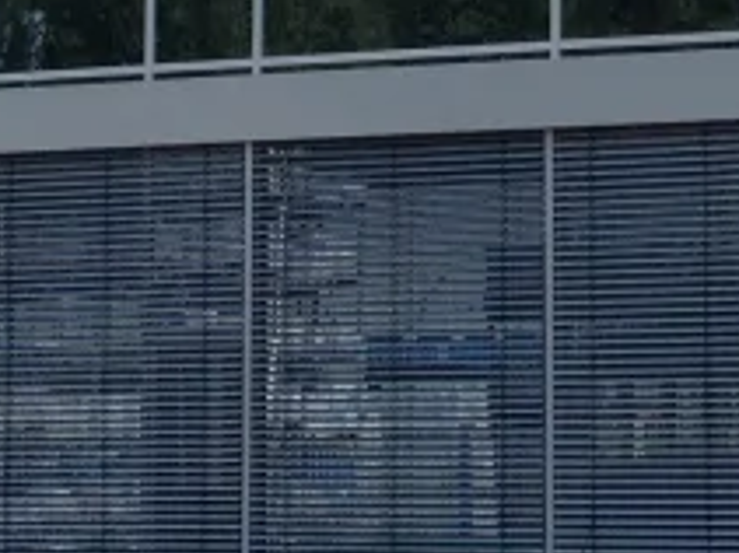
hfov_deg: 9.9
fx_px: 4246
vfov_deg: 7.4
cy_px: 0
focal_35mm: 199
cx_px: 665
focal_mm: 4.28
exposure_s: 1/1082
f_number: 2.4
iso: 64
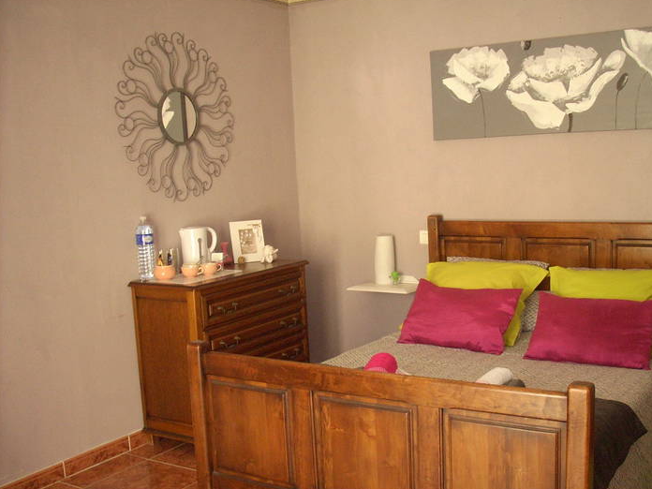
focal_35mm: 42
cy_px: 271
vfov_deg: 34.3
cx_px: 366
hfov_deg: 44.7
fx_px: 791
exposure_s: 1/30
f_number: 2.8
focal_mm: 6.2
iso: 259
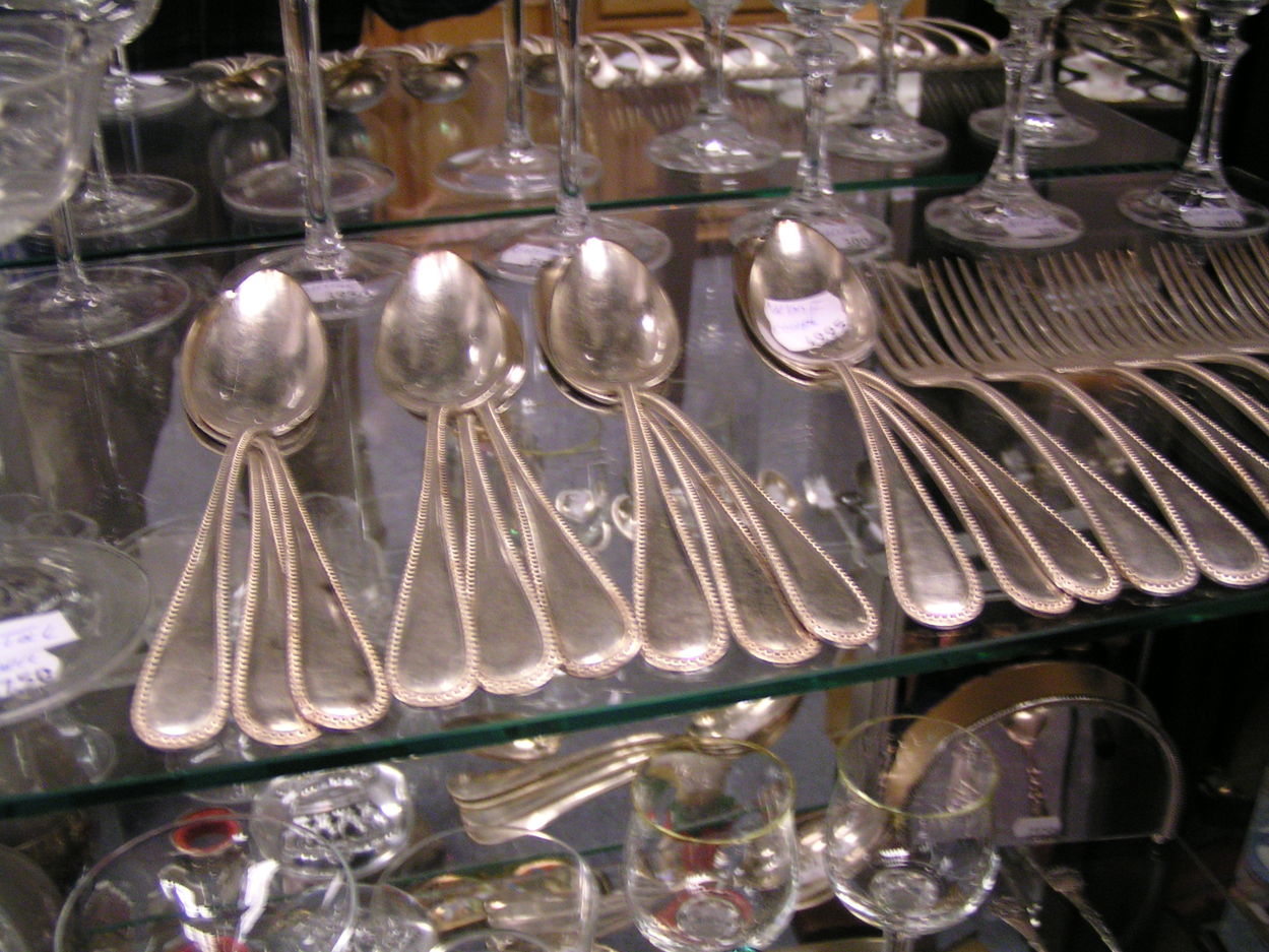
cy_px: 476
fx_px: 1393
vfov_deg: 37.7
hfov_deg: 49.0
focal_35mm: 38
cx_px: 634
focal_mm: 5.8
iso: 200
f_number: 2.8
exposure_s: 1/25
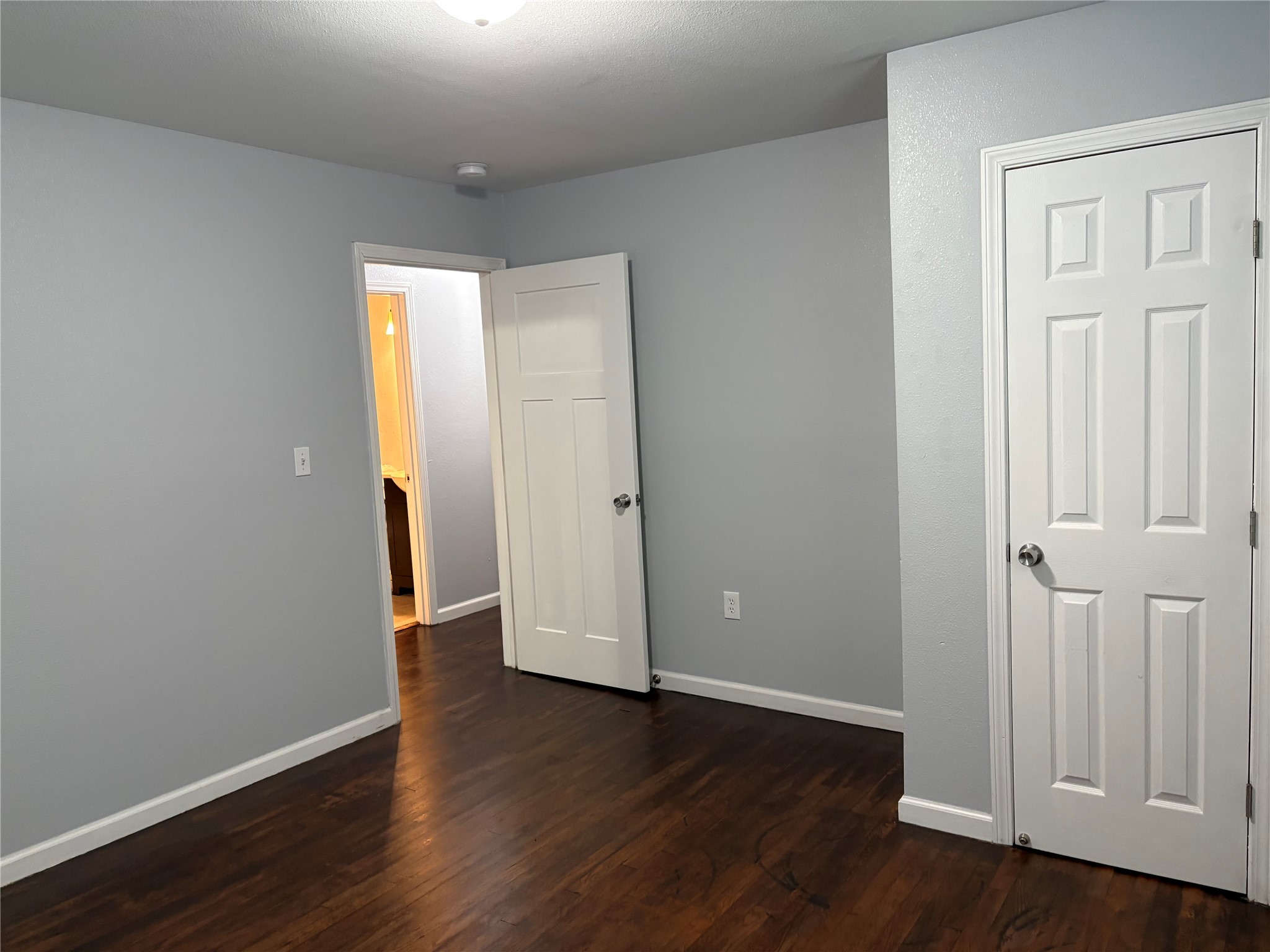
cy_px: 476
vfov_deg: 53.1
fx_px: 954
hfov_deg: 67.3
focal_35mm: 26
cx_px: 635
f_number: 1.6
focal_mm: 5.96
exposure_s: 1/60
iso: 250
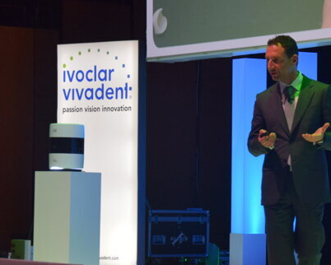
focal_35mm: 188
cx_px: 329
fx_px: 1843
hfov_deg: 10.2
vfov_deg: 8.2
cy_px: 169
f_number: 5.3
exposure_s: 1/60
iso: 1000
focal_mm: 62
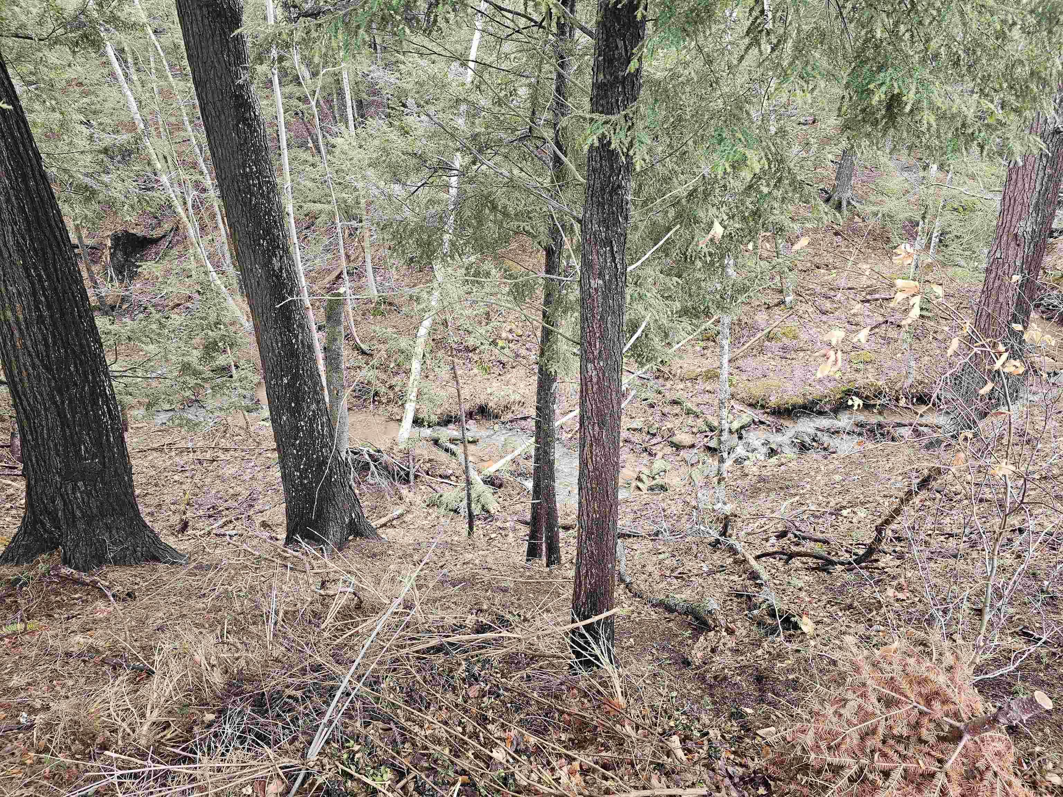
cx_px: 532
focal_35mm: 23
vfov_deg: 58.9
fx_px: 706
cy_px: 398
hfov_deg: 73.9
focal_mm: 6.3
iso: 100
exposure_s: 1/120
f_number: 1.7
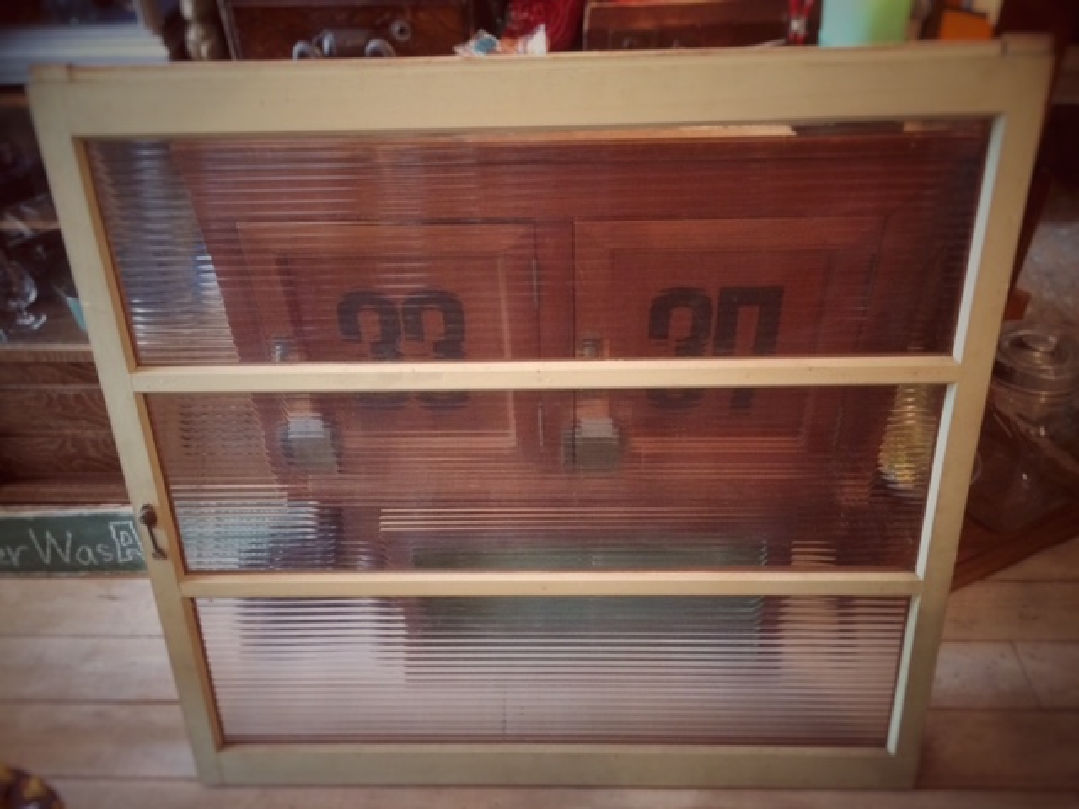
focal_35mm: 29
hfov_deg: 61.7
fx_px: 904
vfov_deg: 48.2
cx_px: 540
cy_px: 404
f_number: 2.2
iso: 320
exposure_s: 1/30
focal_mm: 4.15
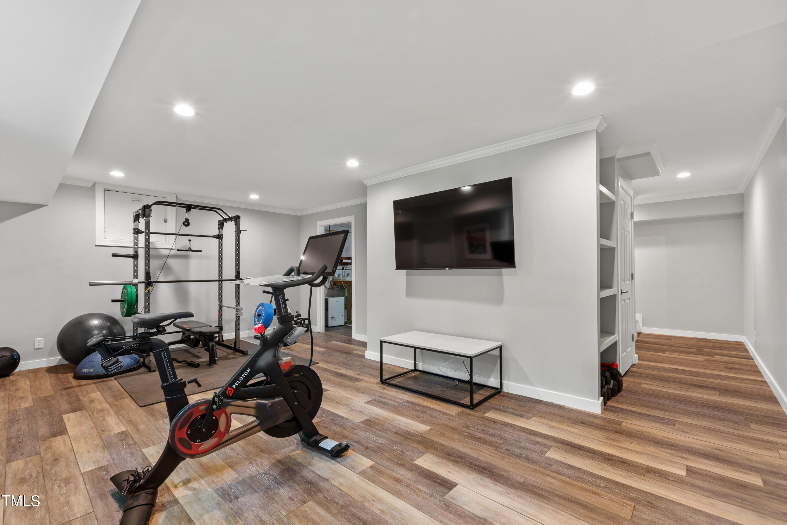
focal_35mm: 15
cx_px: 394
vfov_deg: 77.3
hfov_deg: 100.4
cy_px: 262
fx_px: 328
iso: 100
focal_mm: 10
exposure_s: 2
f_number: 8
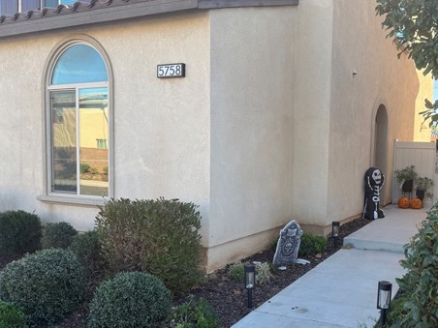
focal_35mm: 34
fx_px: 430
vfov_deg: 41.7
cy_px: 184
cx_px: 302
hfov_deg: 52.6
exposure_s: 1/868
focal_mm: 6.76
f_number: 1.78
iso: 100
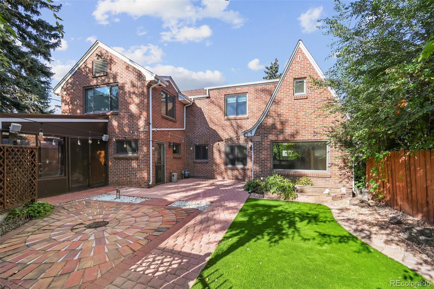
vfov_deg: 81.2
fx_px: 169
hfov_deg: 104.3
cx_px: 217
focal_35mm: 14
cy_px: 144
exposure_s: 1/200
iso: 400
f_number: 10
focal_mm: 14
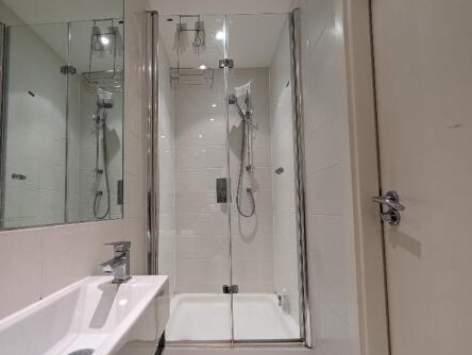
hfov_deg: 90.5
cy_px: 193
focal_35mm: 17
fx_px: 232
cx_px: 207
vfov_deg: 74.7
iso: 51
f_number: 2.2
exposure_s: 1/25
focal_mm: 1.95
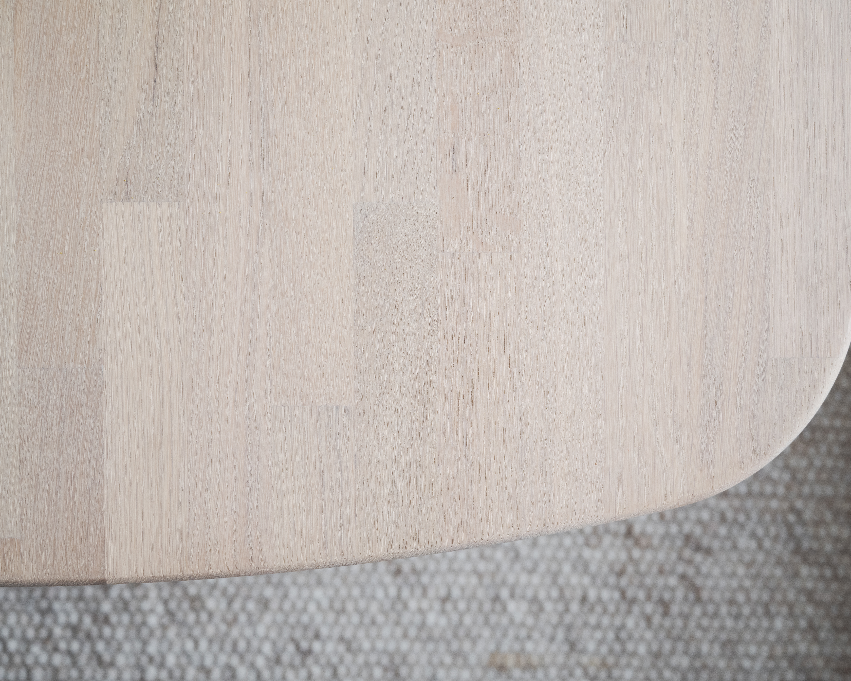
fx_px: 1385
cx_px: 462
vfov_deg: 27.6
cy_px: 339
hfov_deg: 34.1
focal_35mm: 55
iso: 500
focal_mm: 48
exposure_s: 1/80
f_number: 4
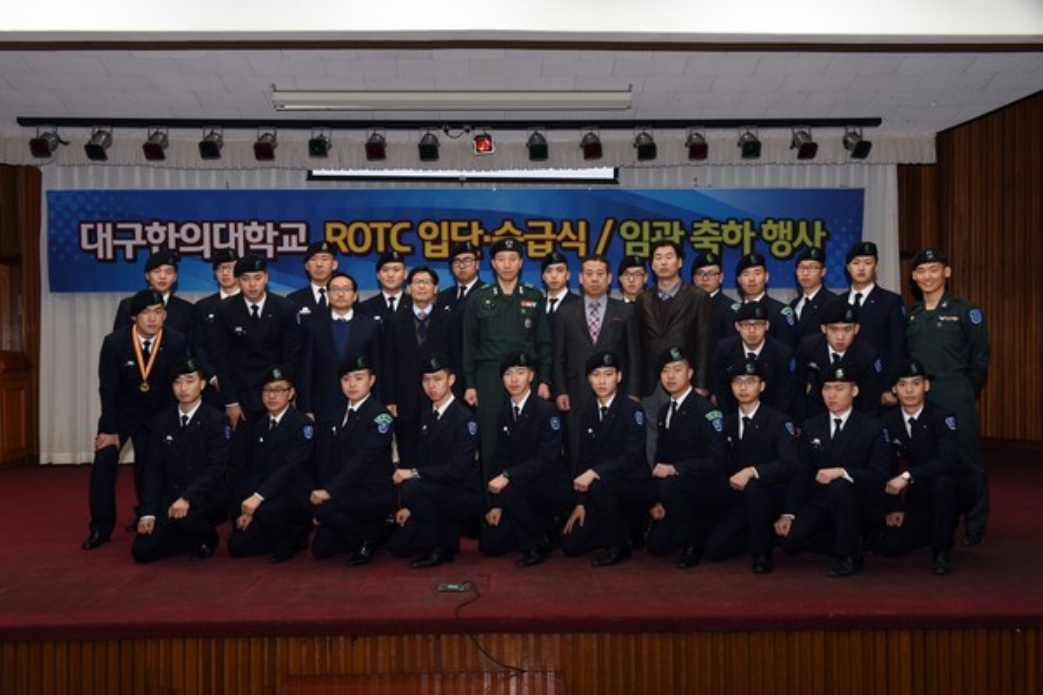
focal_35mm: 35
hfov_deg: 54.4
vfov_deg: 37.9
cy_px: 348
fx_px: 1014
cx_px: 522
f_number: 7.1
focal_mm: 35
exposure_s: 1/60
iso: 800
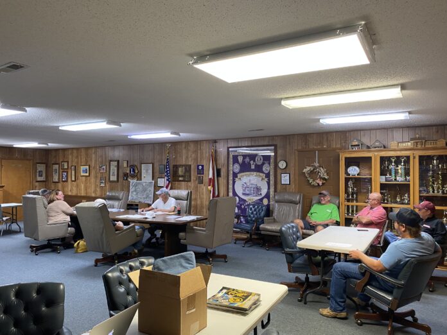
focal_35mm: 26
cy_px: 168
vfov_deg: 53.1
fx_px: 336
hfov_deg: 67.3
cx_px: 224
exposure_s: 1/60
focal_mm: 4.25
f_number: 1.8
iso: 100
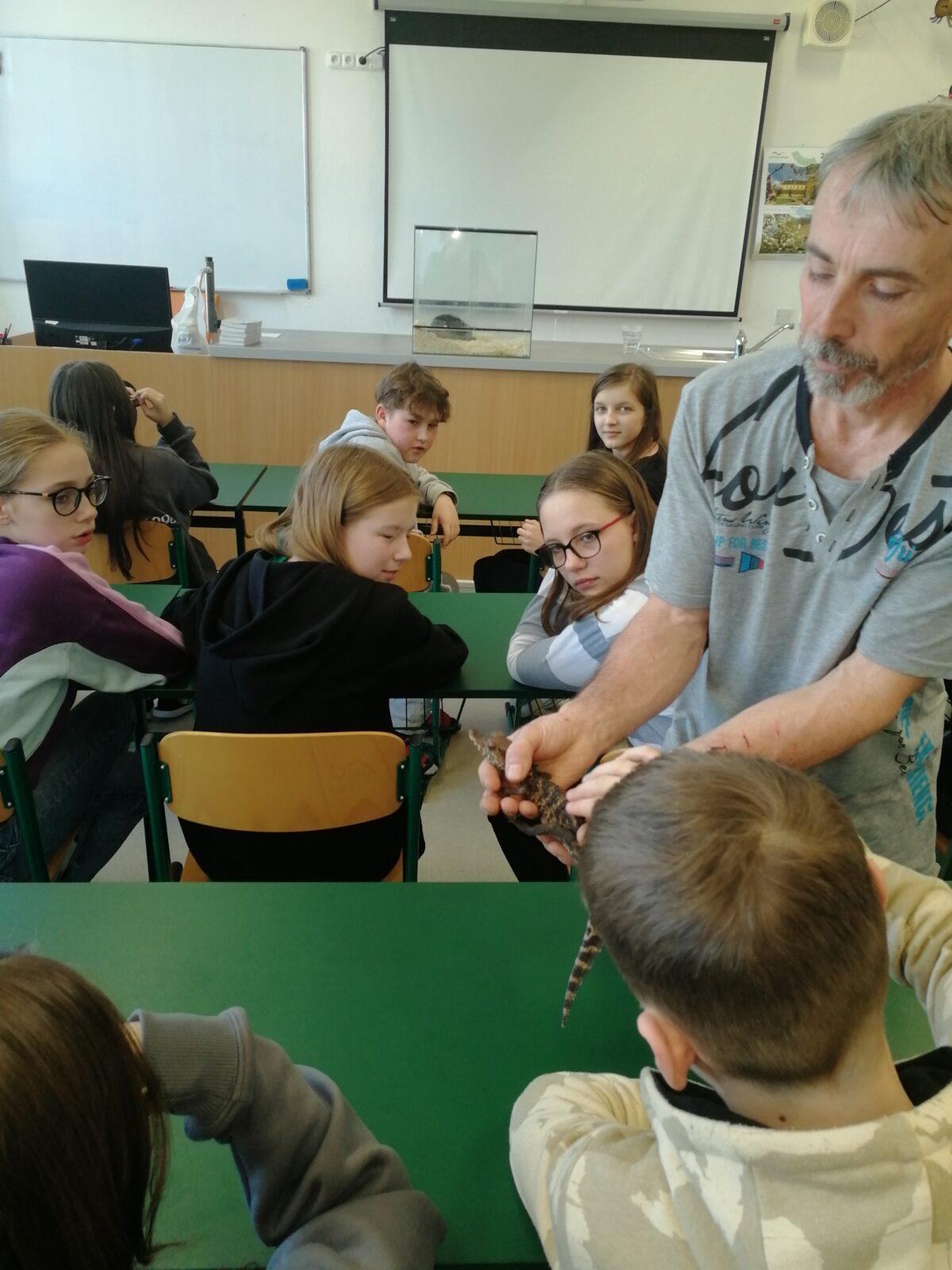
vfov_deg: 65.3
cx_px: 476
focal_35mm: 27
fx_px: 990
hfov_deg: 51.4
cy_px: 635
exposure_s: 1/50
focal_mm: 3.95
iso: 100
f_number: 2.2
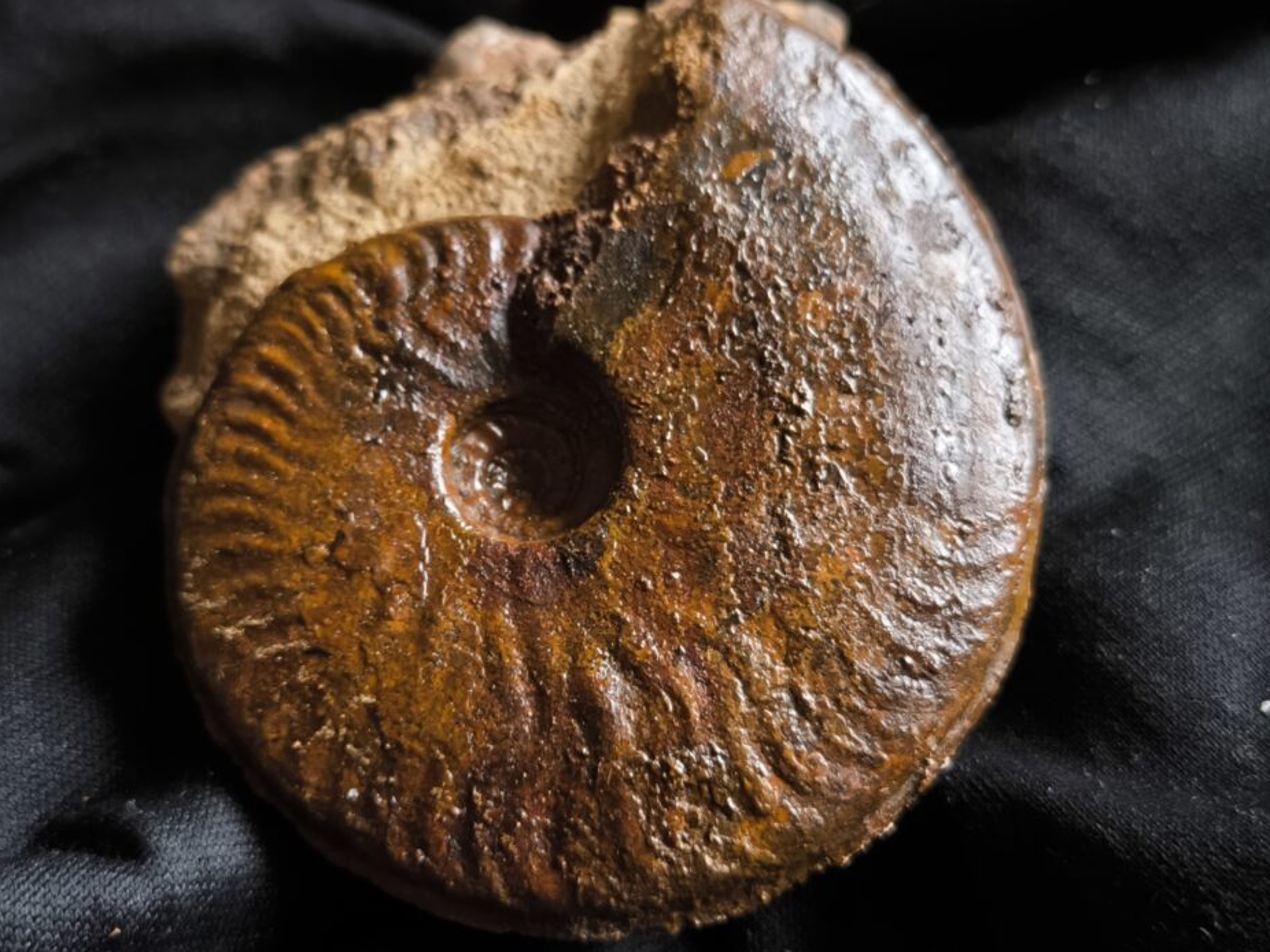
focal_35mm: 54
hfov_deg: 35.5
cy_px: 460
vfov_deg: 27.0
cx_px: 613
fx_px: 1981
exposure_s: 1/25
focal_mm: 6.92
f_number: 1.9
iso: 500
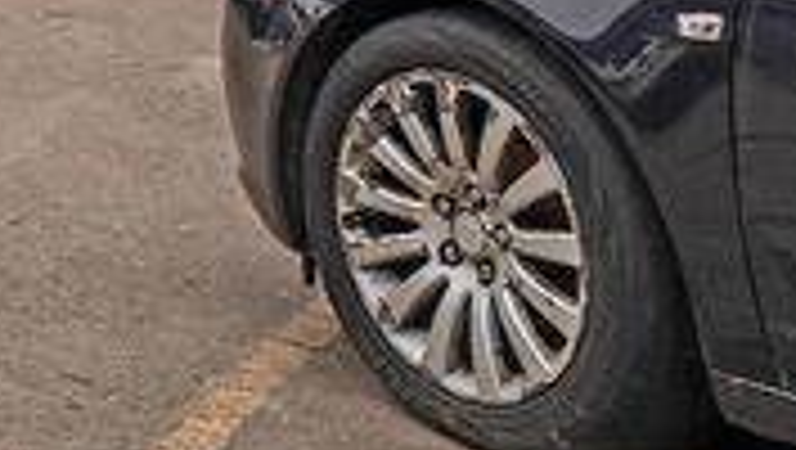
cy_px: -448
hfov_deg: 13.8
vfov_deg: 10.5
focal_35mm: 106
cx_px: -1151
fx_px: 2240
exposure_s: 1/40
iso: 100
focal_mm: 14
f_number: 9
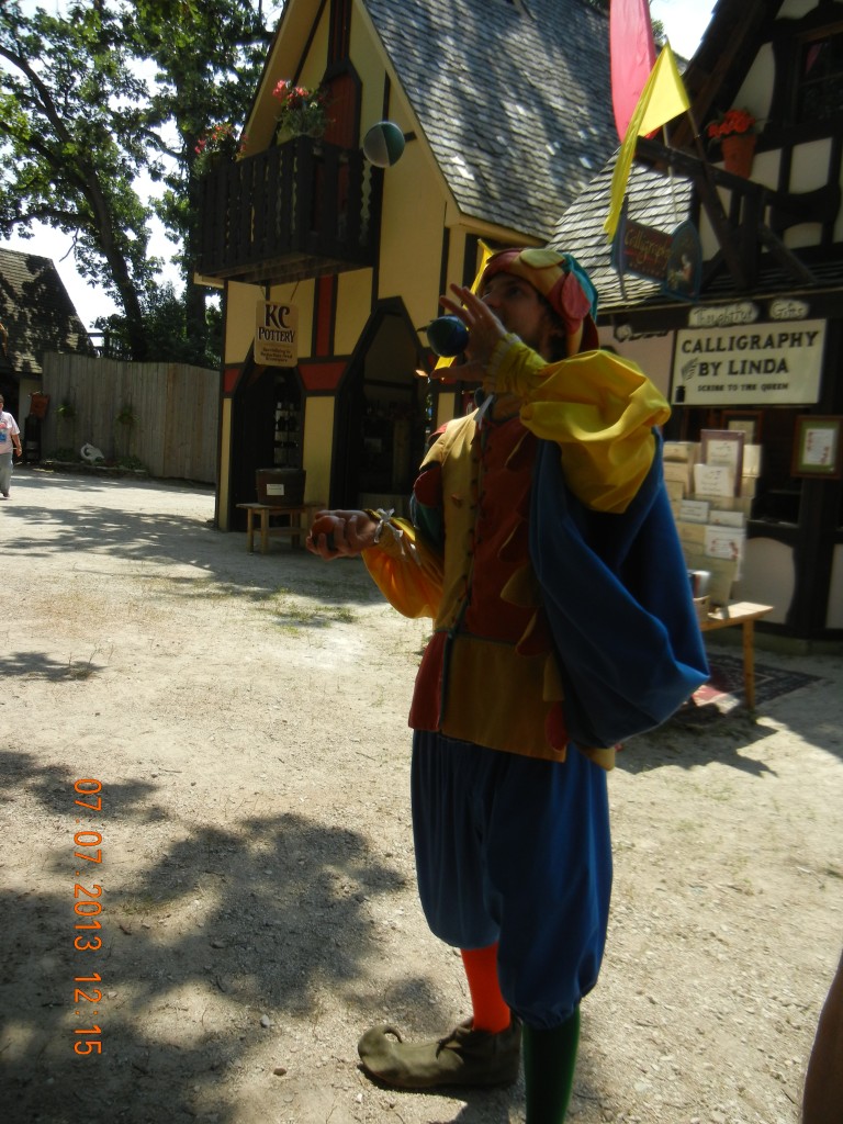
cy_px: 562
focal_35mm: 30
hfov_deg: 46.8
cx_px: 422
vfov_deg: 60.0
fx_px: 974
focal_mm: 5.4
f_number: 3.5
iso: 160
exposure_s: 1/1000
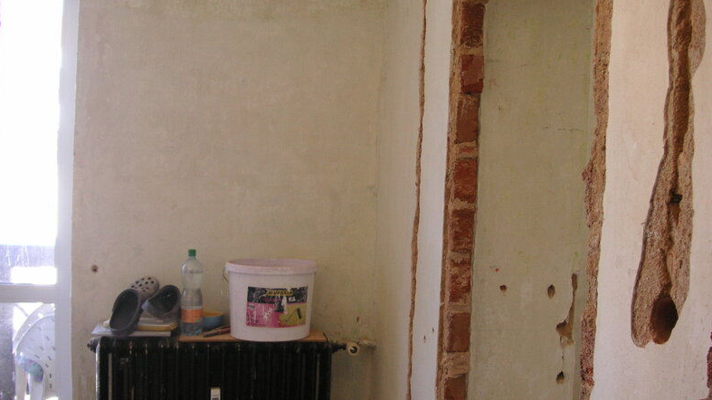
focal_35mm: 41
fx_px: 774
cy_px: 205
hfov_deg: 49.4
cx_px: 352
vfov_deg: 29.0
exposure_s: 1/45
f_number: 2.8
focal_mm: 6.1
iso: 50
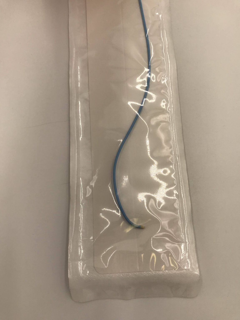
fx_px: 259
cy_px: 160
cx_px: 120
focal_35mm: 28
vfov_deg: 63.4
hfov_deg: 49.7
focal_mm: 3.99
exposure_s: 1/262
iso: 20
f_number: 1.8
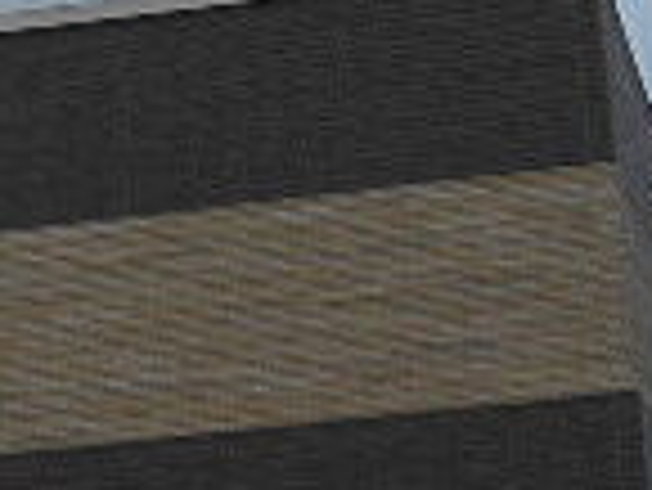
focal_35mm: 256
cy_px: -148
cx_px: -652
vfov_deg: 5.8
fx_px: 4826
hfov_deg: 7.4
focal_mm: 10
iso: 80
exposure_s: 1/500
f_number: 4.9
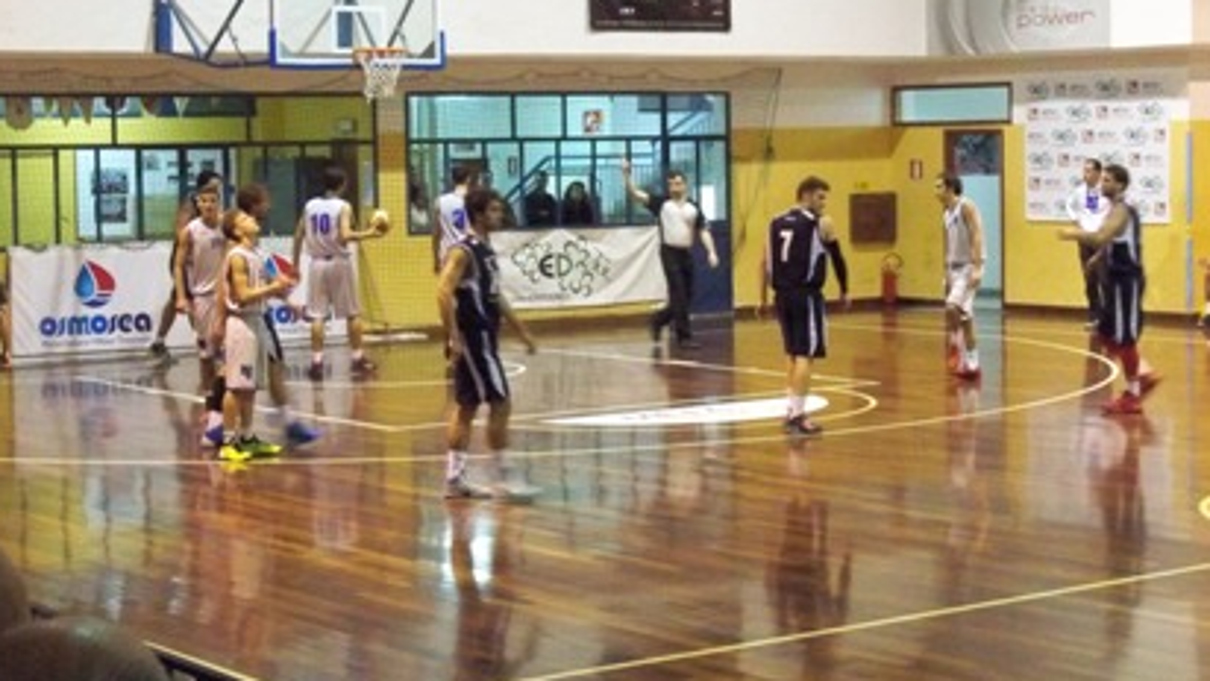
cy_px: 205
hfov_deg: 25.6
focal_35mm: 83
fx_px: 2664
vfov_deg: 14.5
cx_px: 623
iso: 1600
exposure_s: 1/30
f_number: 4.1
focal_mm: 12.3
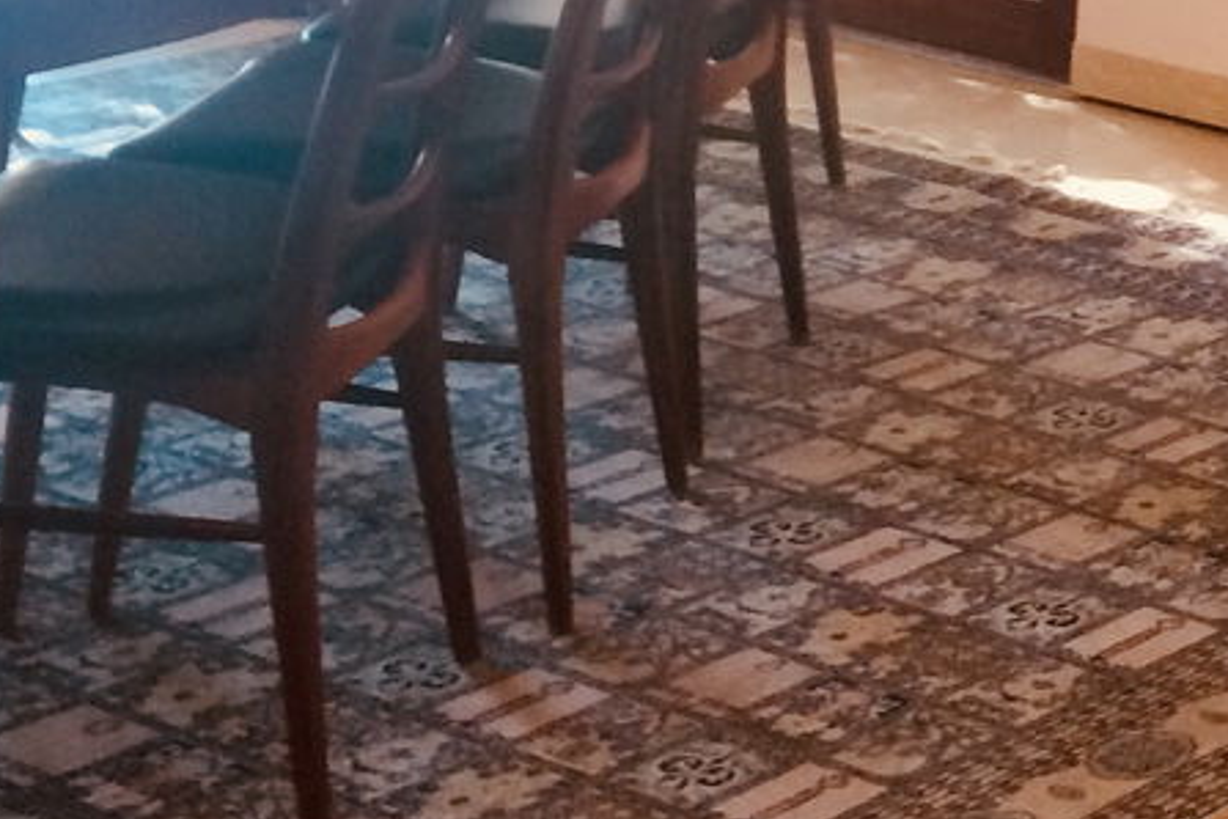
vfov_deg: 12.1
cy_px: -401
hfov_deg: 17.3
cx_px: 1783
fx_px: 3684
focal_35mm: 108
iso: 50
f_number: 2.2
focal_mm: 4.15
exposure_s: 1/33
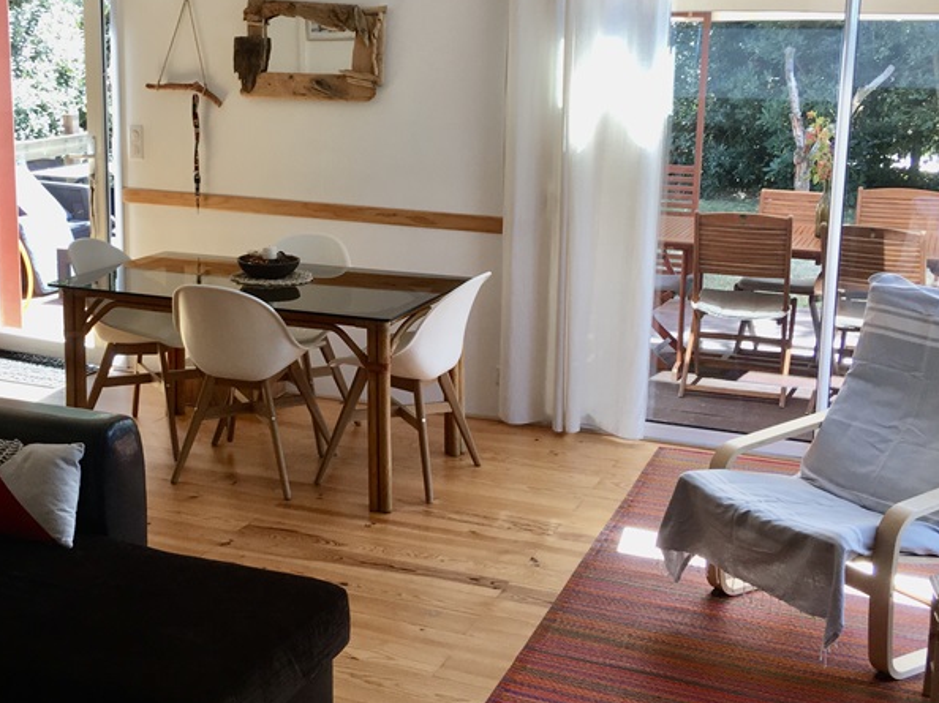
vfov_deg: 29.0
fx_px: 1356
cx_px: 370
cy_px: 281
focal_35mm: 50
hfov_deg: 38.0
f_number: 2.2
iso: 40
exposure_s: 1/100
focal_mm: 4.15
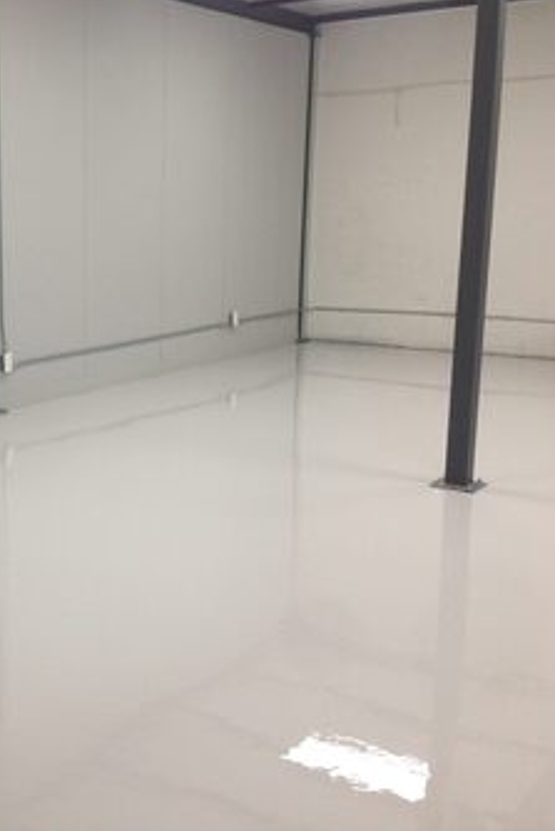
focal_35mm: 47
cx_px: 31
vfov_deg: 41.9
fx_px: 1086
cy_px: 407
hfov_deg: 27.4
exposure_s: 1/60
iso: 64
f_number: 2.4
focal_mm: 4.12
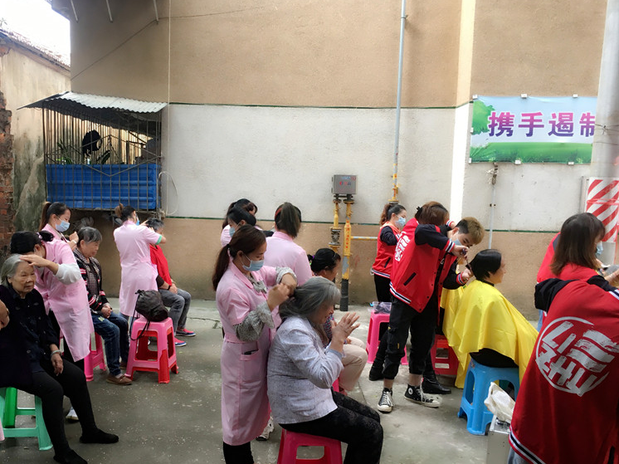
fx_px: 626
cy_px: 250
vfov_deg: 40.6
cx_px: 247
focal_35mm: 35
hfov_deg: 52.3
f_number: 2.2
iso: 32
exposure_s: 1/33
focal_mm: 4.15
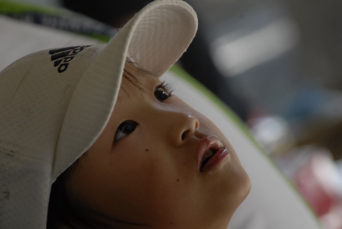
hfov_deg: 4.6
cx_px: 171
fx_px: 4280
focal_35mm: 450
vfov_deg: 3.1
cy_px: 114
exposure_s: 1/60
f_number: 7.1
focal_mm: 300
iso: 400
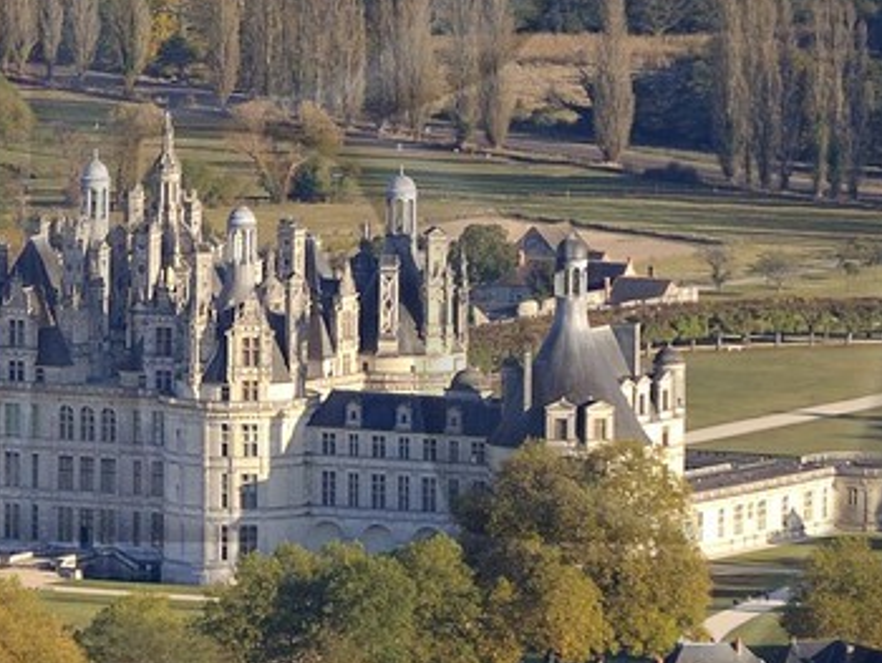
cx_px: -33
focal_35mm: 878
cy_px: 134
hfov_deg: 2.3
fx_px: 22386
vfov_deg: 1.7
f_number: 6.3
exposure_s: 1/1000
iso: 400
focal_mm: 200
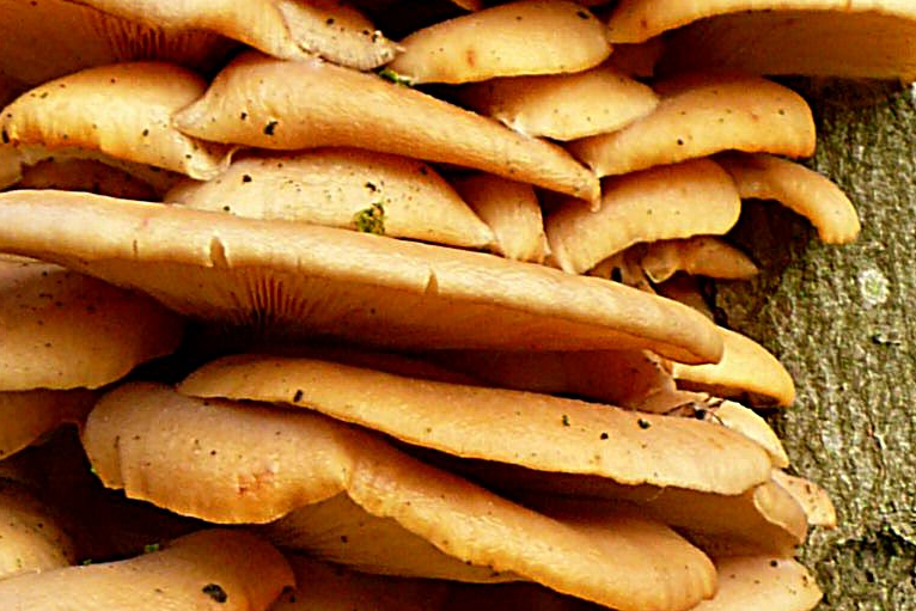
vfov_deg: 12.7
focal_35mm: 107
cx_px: 542
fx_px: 2723
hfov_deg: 19.1
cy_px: 507
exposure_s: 1/40
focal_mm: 4.6
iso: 100
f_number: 3.3
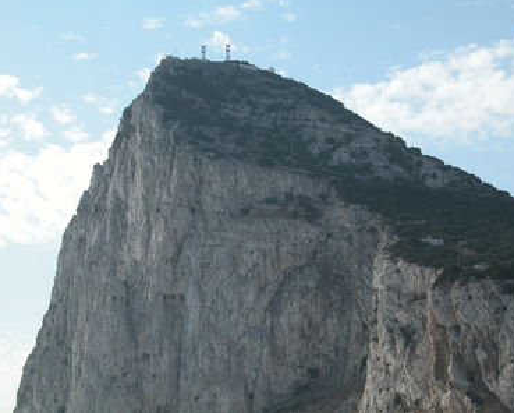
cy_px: 206
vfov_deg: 16.6
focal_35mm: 93
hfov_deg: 20.6
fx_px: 1416
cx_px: 255
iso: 100
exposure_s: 1/505
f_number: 5.6
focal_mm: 22.3
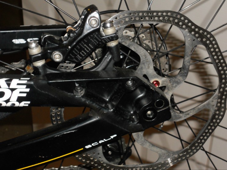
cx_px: 114
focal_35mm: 77
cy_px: 85
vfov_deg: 19.1
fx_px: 505
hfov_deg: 25.3
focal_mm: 13.9
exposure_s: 1/60
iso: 200
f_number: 5.9
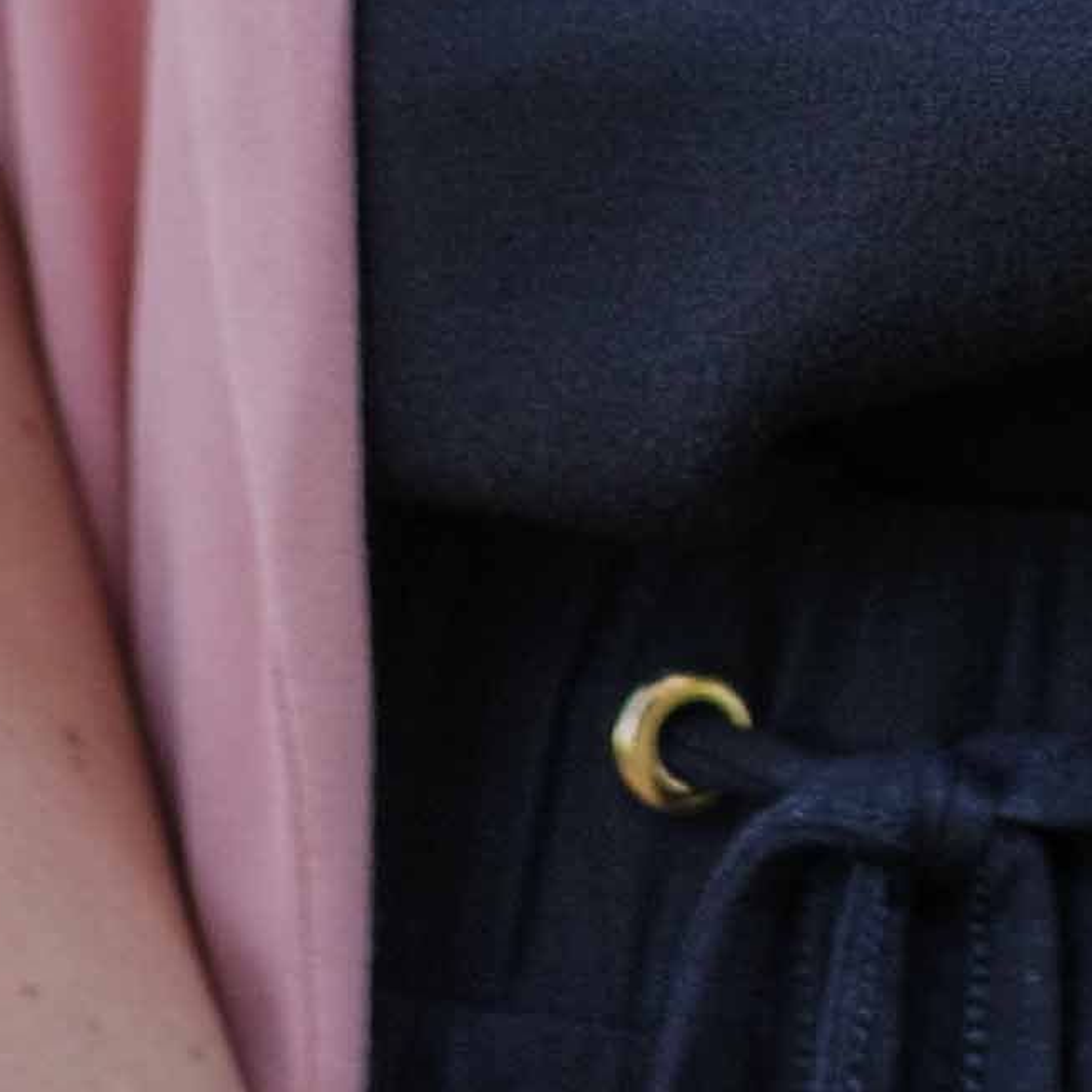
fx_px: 30158
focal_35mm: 845
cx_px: 1525
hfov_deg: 2.1
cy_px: -2117
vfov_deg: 2.1
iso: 125
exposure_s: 1/420
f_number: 1.8
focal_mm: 56
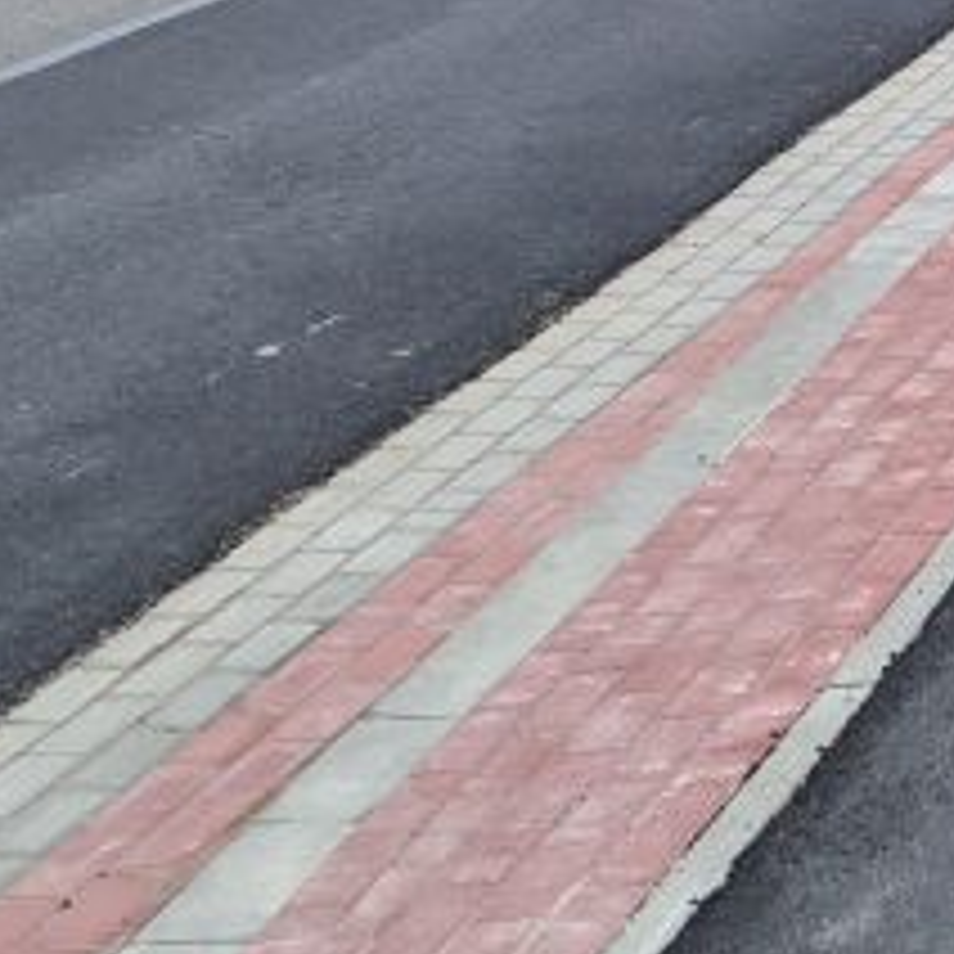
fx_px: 3461
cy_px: -306
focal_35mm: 111
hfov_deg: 14.2
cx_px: 1634
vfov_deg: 15.0
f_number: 1.8
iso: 50
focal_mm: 5.4
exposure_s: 1/360
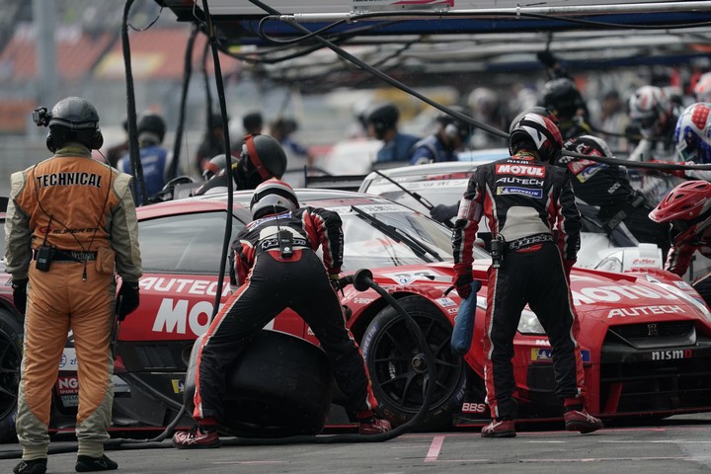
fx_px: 11849
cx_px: 356
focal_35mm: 600
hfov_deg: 3.4
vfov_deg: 2.3
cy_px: 237
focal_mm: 600
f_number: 7.1
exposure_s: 1/800
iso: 400
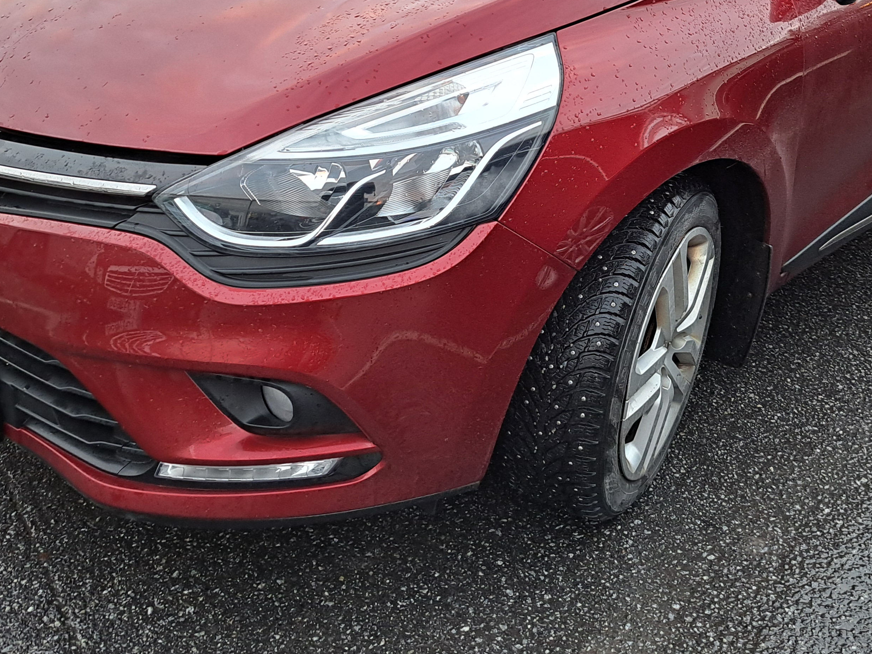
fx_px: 1134
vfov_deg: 31.3
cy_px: 122
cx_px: 526
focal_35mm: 45
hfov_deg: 41.9
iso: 100
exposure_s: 1/50
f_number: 1.8
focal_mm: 5.23
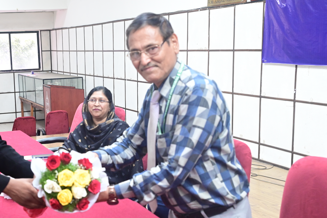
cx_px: 91
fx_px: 481
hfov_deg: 36.8
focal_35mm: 53
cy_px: 125
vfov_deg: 25.5
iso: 5000
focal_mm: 35
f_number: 4.5
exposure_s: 1/125
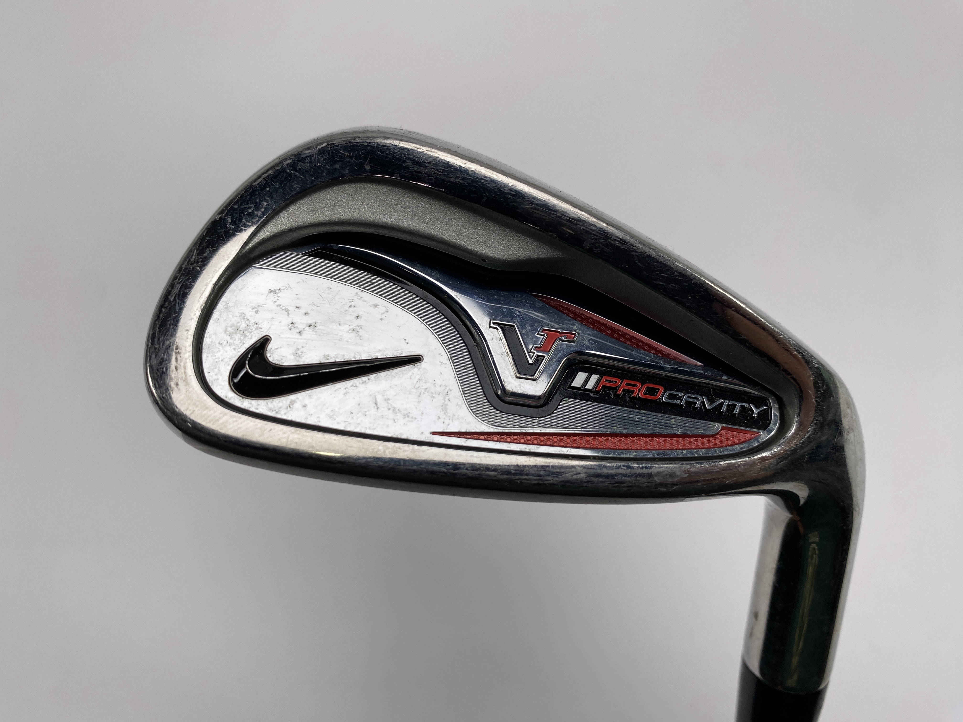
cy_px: 361
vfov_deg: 54.9
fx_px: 695
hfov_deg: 69.4
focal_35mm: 25
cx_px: 482
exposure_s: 1/377
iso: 32
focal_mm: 4.25
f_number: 1.8
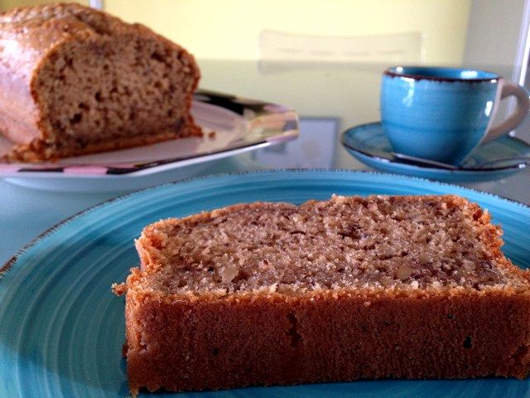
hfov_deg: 55.4
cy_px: 199
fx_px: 505
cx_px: 265
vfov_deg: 42.9
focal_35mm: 33
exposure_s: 1/20
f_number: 2.4
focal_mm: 4.12
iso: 160
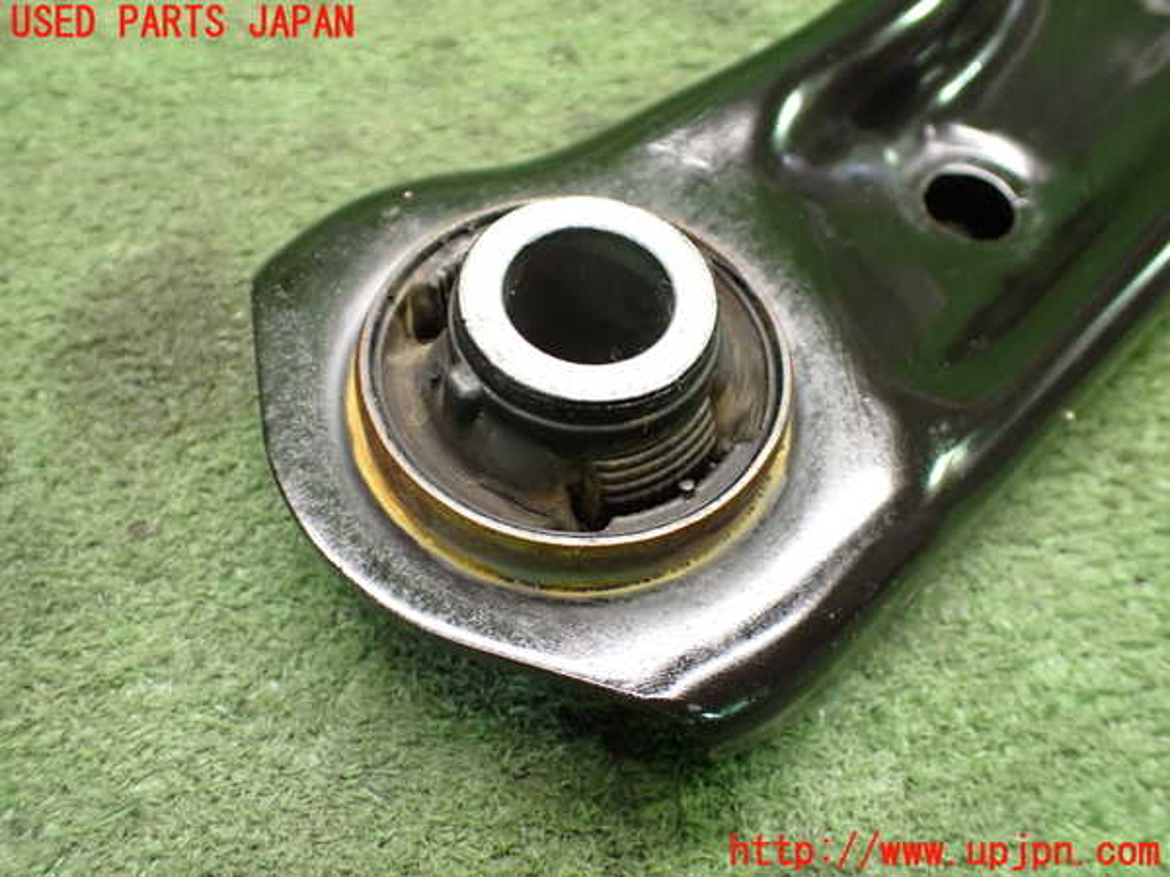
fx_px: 1014
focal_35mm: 30
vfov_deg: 46.8
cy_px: 438
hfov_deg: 60.0
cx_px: 585
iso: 800
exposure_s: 1/50
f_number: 2.3
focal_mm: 5.4
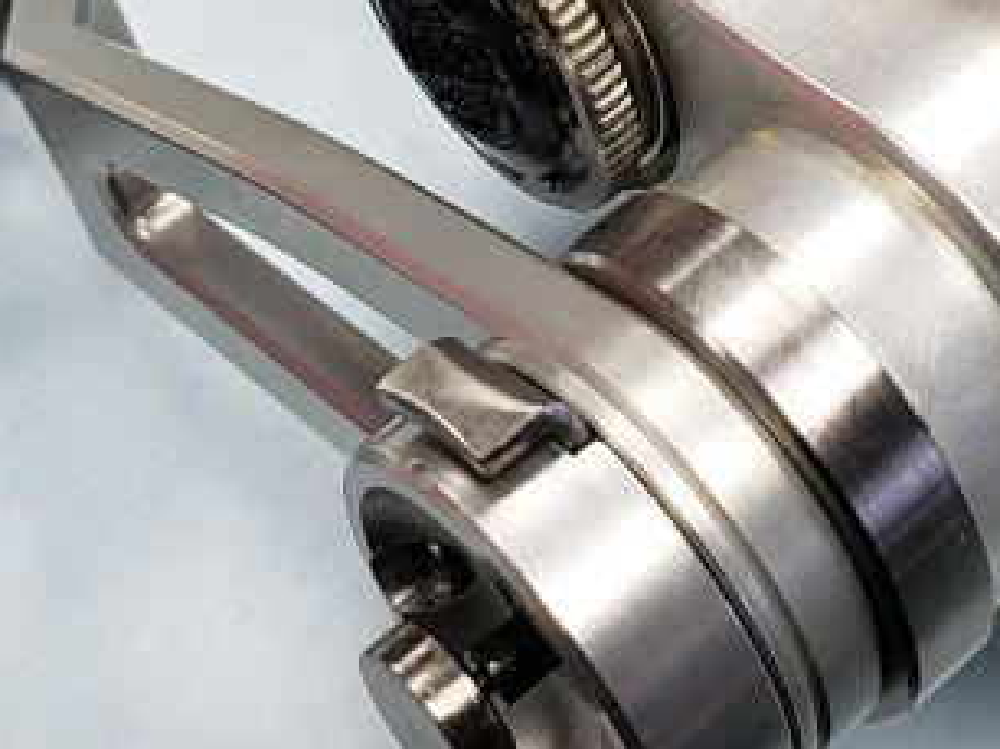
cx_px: 699
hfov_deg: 19.2
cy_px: -363
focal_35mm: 102
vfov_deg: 13.7
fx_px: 2944
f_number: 2.4
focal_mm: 4.3
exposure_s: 1/60
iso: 200
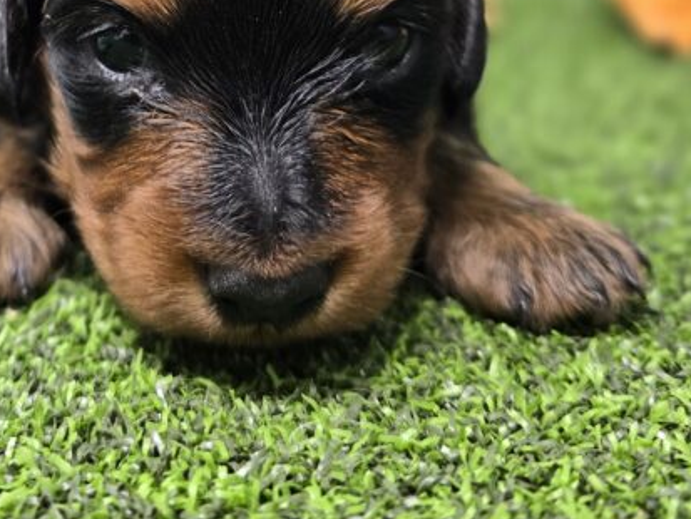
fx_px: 1138
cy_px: -80
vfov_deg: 23.7
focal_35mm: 57
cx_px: 156
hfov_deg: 33.0
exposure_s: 1/120
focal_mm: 6.3
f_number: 1.7
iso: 200
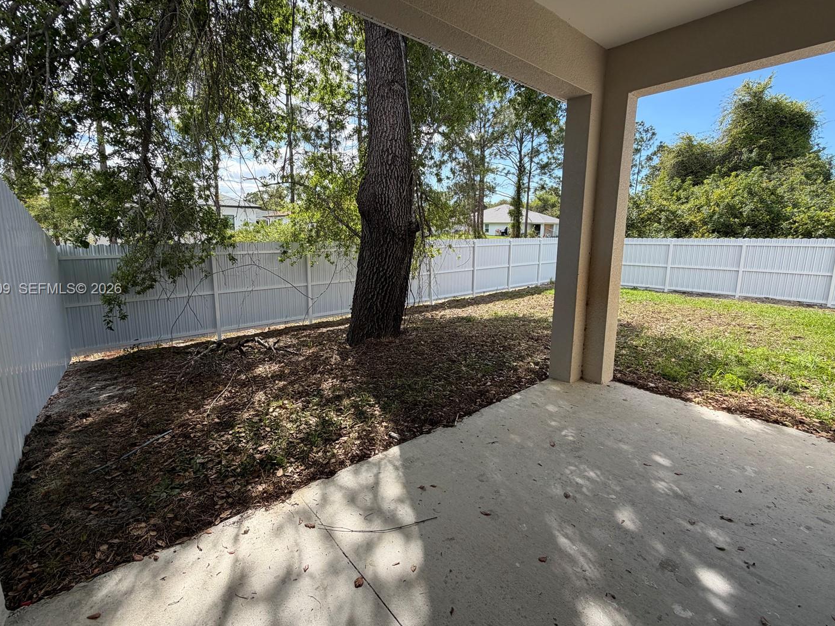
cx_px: 413
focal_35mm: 16
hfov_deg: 94.5
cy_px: 290
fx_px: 386
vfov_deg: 78.0
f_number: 2.2
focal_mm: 2.22
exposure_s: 1/502
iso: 40
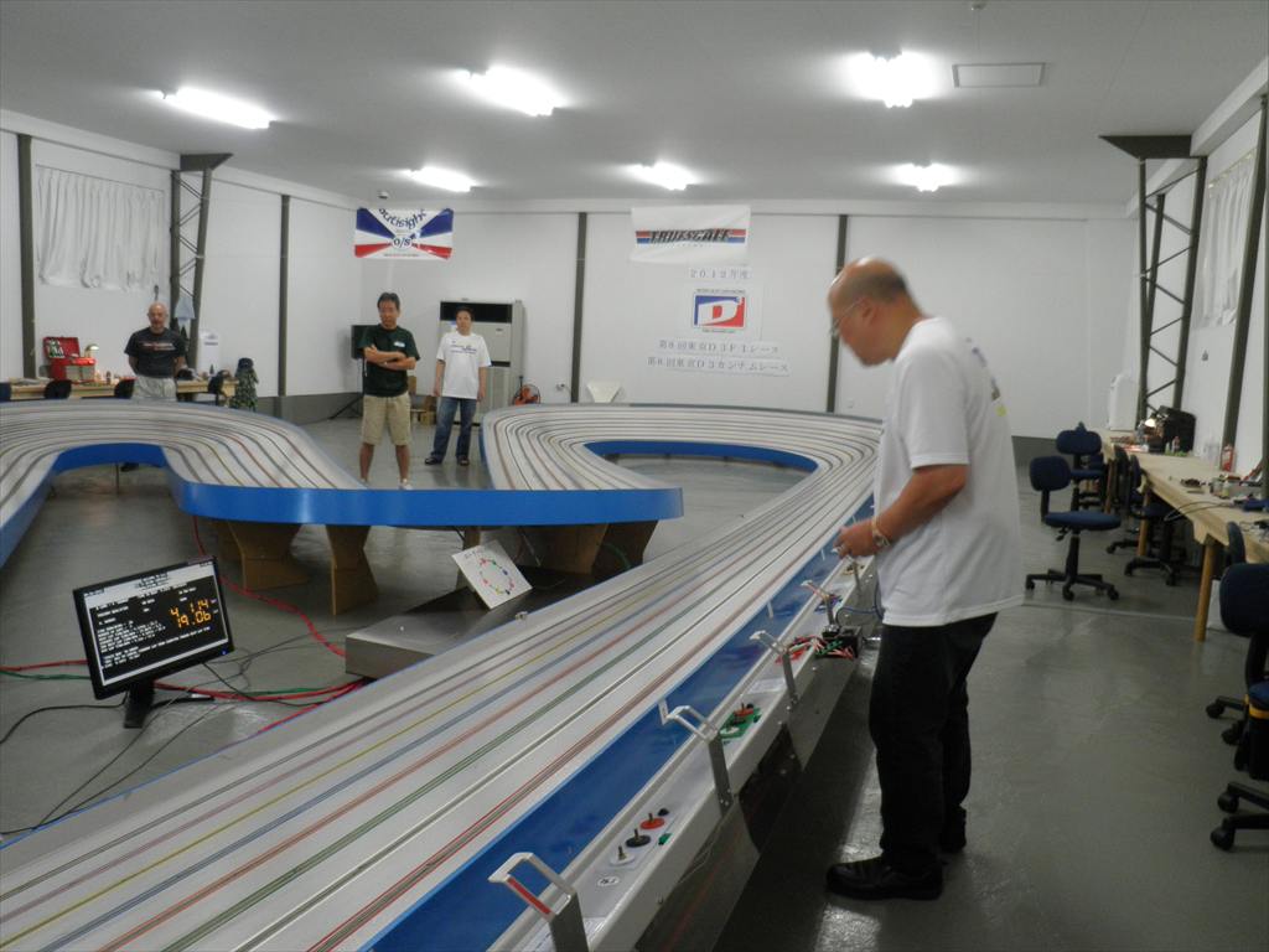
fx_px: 1026
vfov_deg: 49.7
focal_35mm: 28
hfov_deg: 63.4
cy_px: 476
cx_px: 634
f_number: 3.2
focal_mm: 5
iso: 200
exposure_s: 1/30
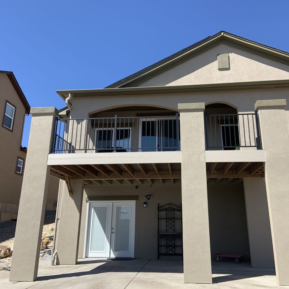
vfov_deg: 52.5
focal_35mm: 31
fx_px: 293
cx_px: 153
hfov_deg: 52.5
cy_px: 145
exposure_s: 1/1610
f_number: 1.8
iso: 25
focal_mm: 4.25
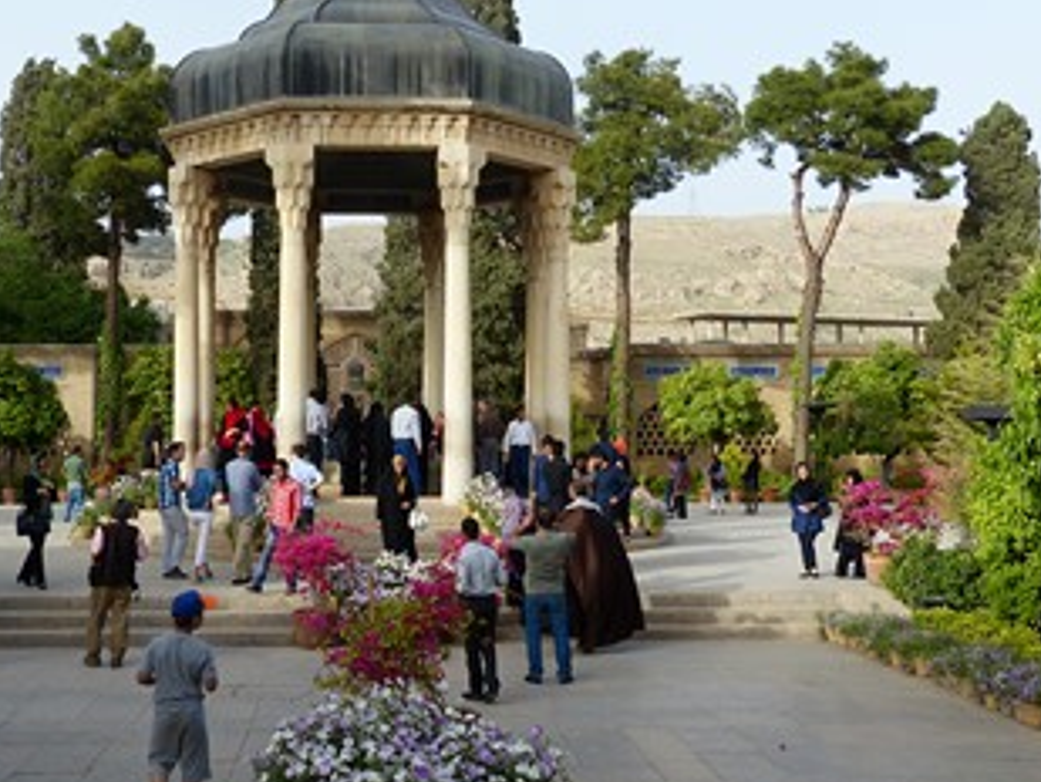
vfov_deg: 32.9
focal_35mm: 44
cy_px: 421
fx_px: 1324
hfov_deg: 42.7
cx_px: 421
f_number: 4
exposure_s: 1/400
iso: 100
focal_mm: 6.2
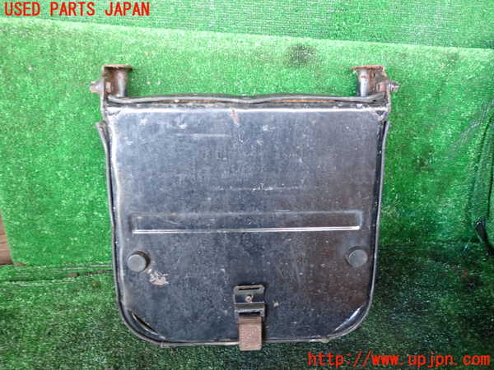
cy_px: 185
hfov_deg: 60.0
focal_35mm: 30
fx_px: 428
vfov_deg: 46.8
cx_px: 247
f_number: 2.3
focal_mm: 5.4
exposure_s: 1/30
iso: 320
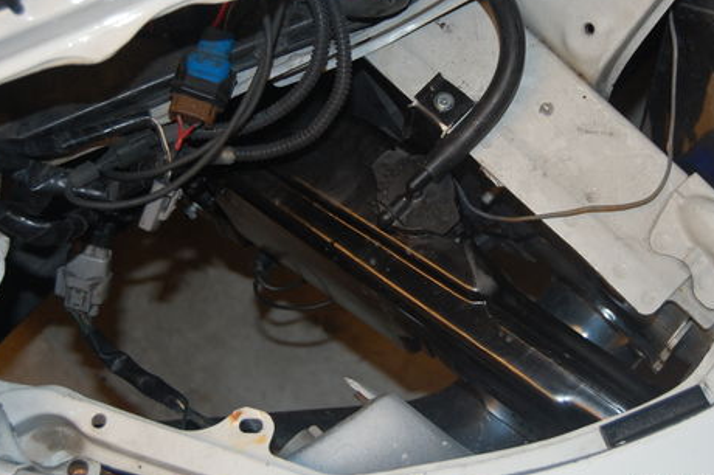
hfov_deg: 28.4
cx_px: 402
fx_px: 1407
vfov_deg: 19.1
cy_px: 171
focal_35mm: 71
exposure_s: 1/60
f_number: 4.5
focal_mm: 34
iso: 400
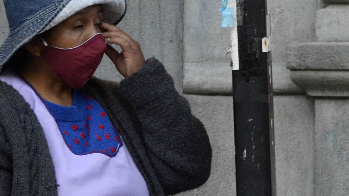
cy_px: 256
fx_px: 7024
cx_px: -207
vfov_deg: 1.6
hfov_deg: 2.8
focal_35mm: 759
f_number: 9
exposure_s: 1/320
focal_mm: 122
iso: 1000
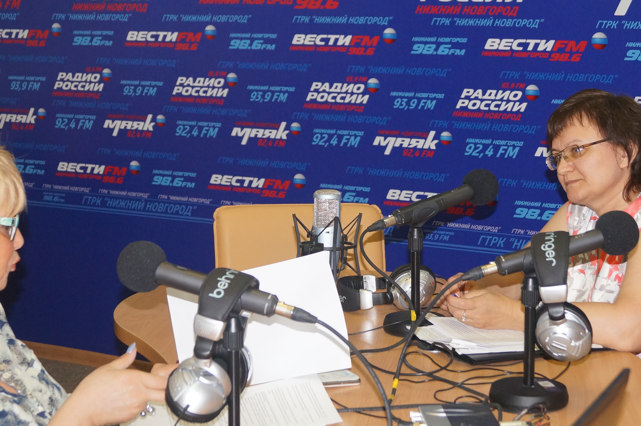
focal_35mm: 69
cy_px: 184
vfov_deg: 19.7
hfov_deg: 29.3
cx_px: 320
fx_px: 1227
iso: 800
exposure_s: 1/160
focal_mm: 30
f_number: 4.5
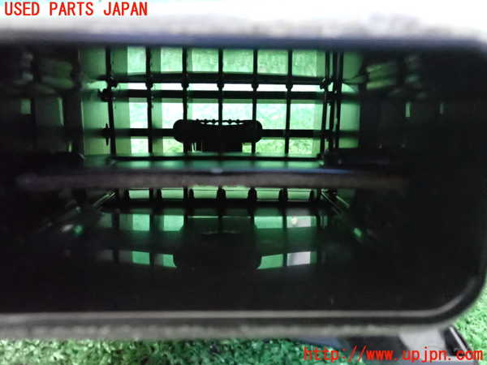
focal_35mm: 30
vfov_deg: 46.8
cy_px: 182
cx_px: 244
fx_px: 422
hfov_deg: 60.0
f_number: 2.3
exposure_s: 1/80
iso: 4000
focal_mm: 5.4
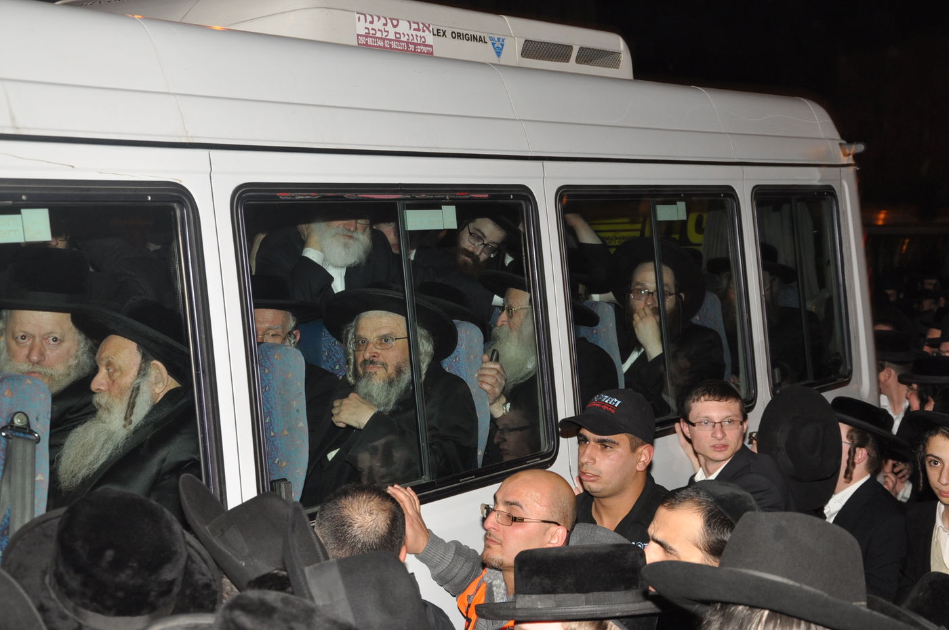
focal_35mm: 60
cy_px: 315
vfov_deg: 22.6
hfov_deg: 33.4
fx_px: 1579
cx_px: 474
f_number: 6.3
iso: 640
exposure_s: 1/50
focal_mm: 40
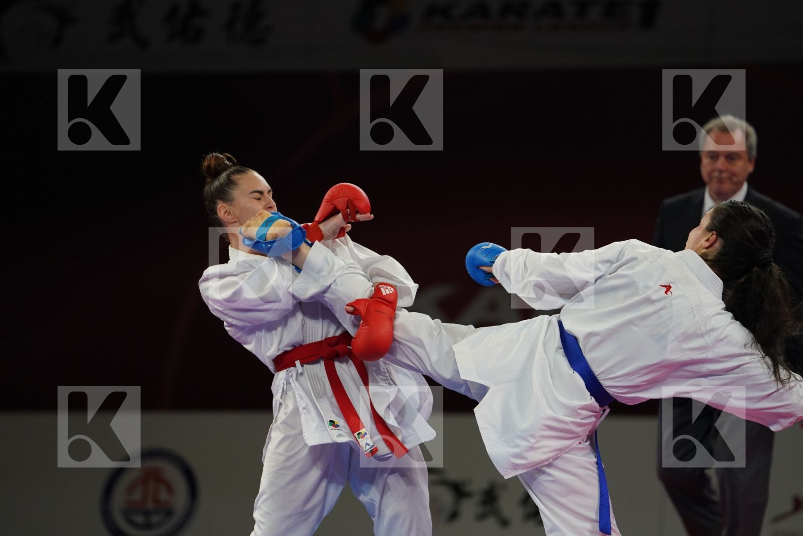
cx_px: 402
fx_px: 4461
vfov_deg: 6.9
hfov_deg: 10.3
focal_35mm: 200
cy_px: 268
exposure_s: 1/1000
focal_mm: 200
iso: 1250
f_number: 2.8
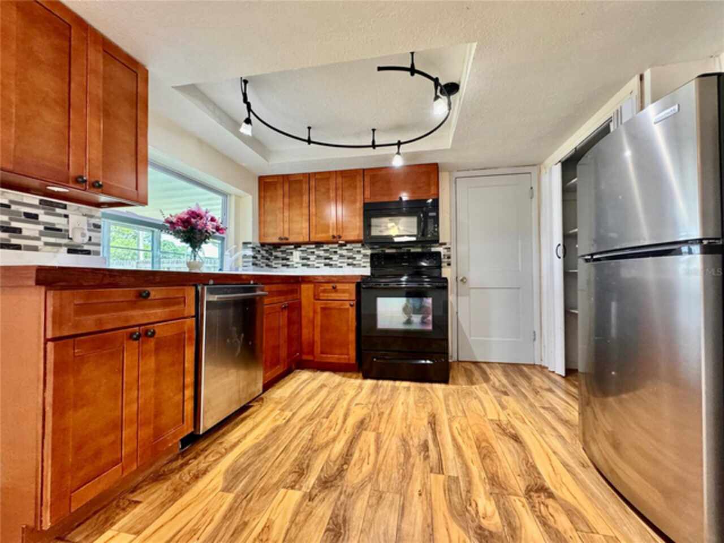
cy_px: 272
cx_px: 362
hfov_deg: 102.1
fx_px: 293
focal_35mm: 14
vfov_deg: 85.7
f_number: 2.2
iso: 500
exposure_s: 1/60
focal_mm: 2.22
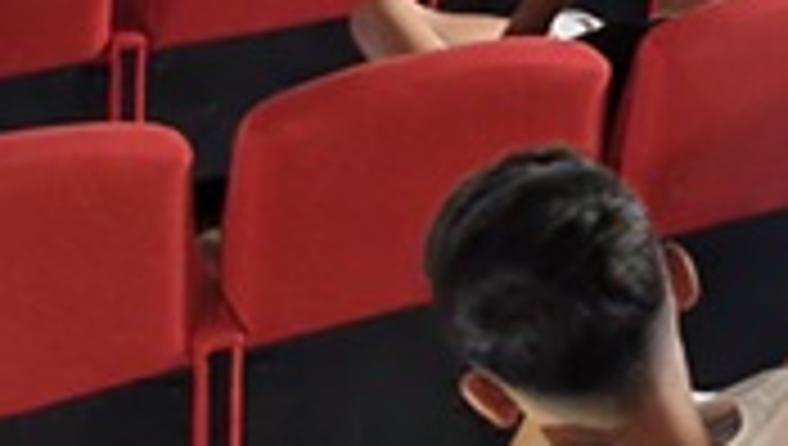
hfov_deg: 18.9
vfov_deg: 11.3
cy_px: -182
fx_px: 2176
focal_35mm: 104
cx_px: 1054
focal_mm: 5.4
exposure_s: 1/14
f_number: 1.8
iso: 1250
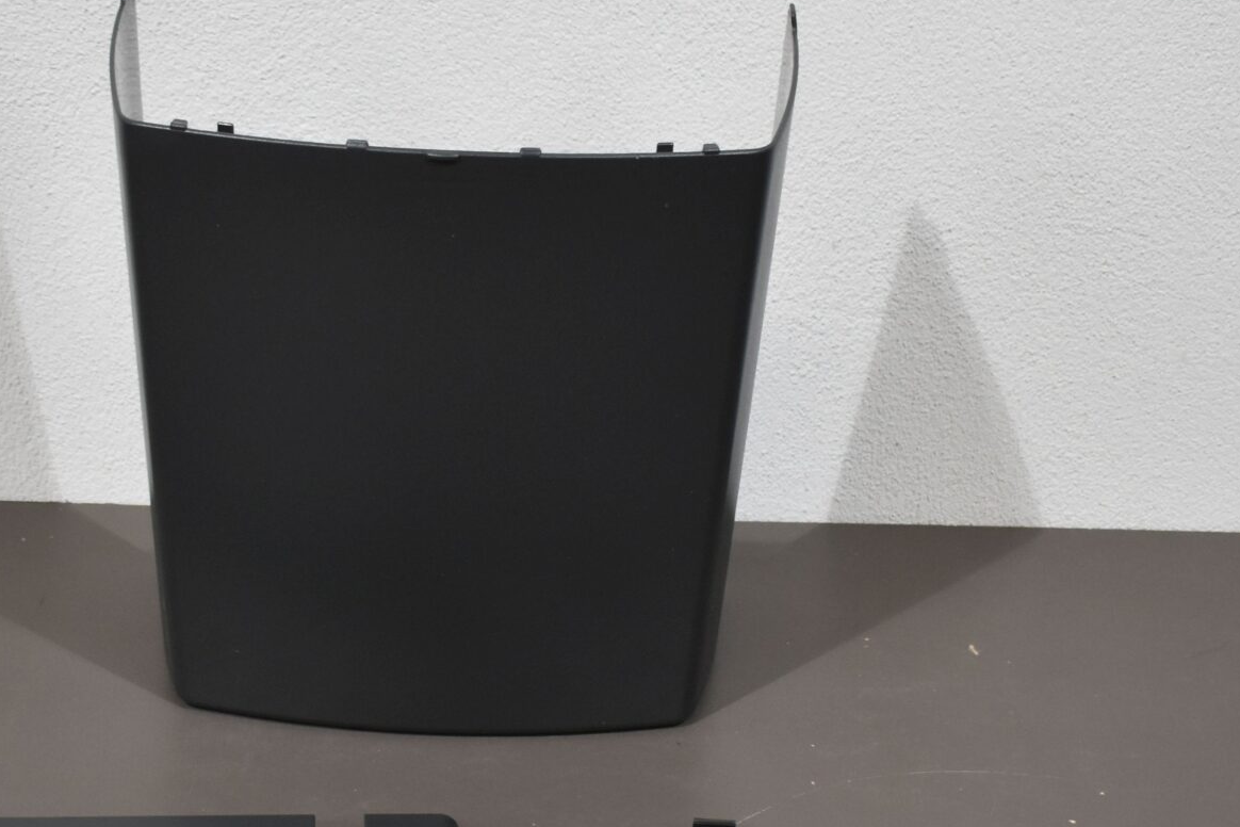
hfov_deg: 30.5
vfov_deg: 20.4
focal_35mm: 66
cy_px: 638
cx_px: 539
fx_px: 2273
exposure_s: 1/250
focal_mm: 20
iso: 800
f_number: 3.5
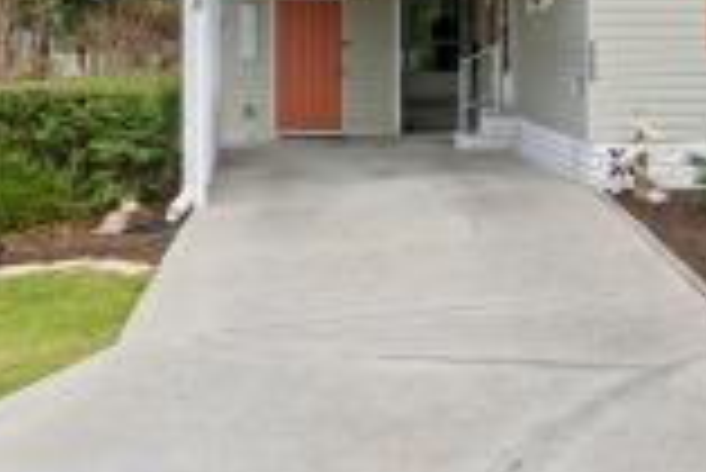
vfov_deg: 20.6
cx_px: 886
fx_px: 1265
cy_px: 31
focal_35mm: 64
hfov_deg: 26.9
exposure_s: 1/250
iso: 320
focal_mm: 15
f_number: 8
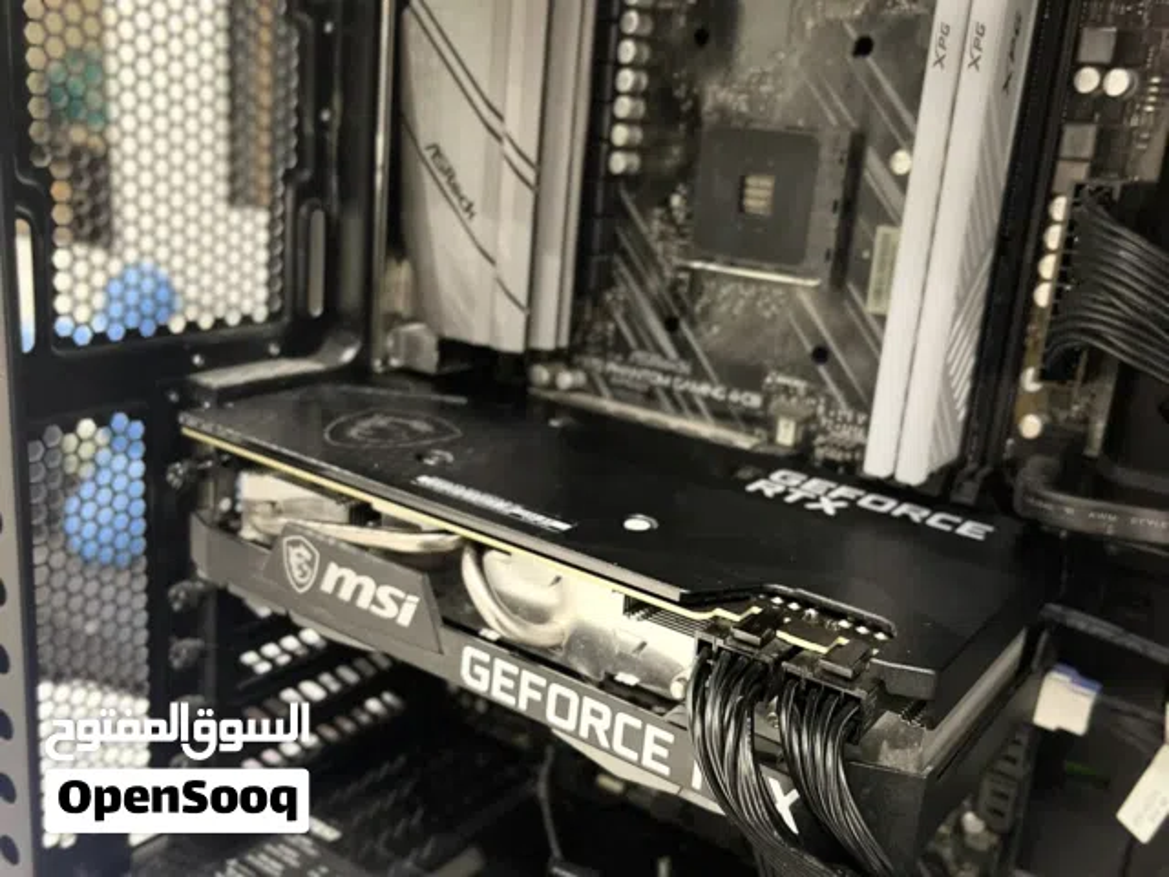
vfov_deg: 53.1
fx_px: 878
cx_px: 584
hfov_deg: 67.3
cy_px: 438
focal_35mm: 26
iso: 640
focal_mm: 5.1
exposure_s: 1/33
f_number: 1.6
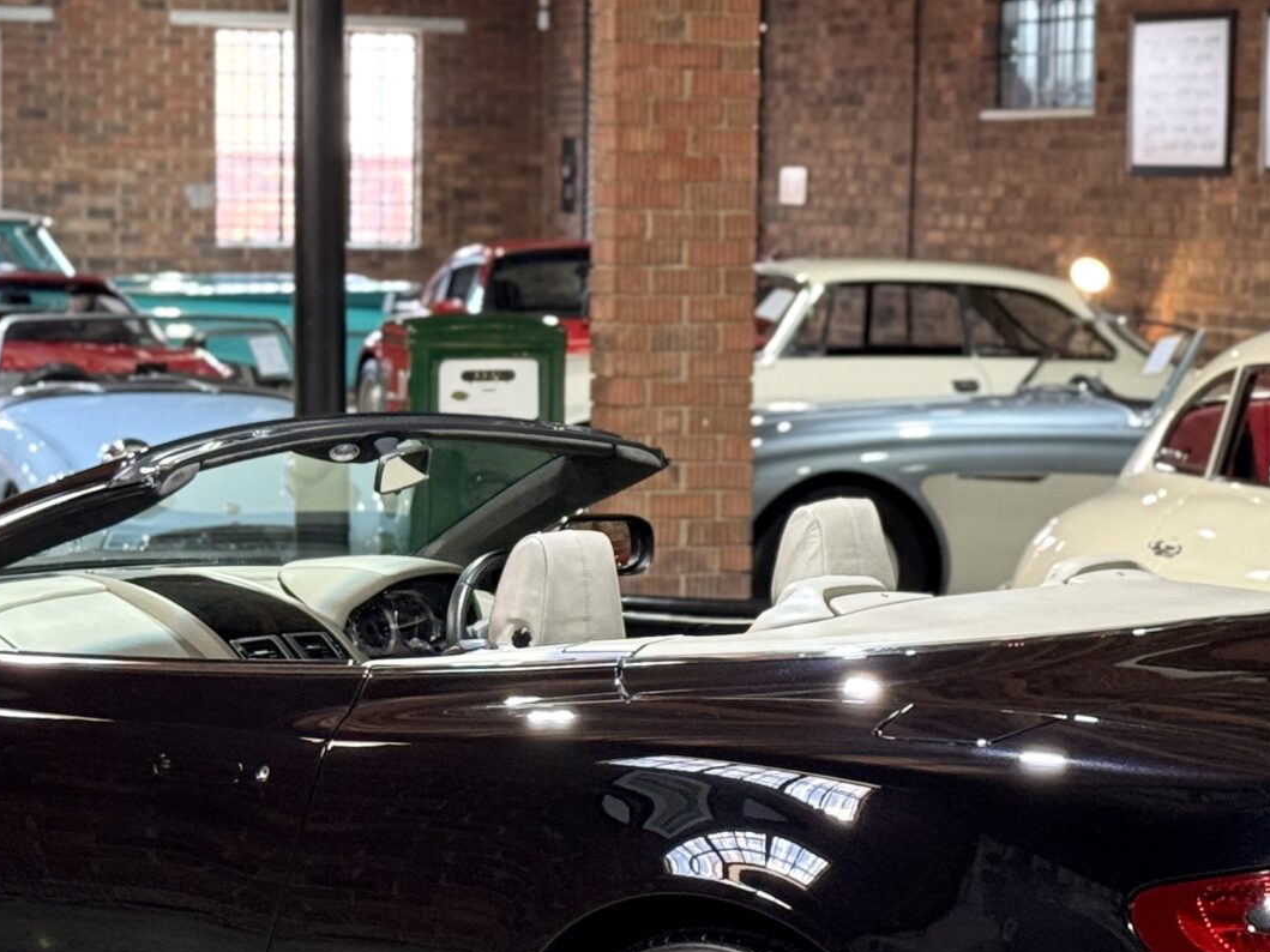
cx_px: 564
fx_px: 4255
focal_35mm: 116
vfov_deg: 12.8
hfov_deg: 17.0
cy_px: 594
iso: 200
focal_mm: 6.76
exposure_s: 1/33
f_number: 1.78
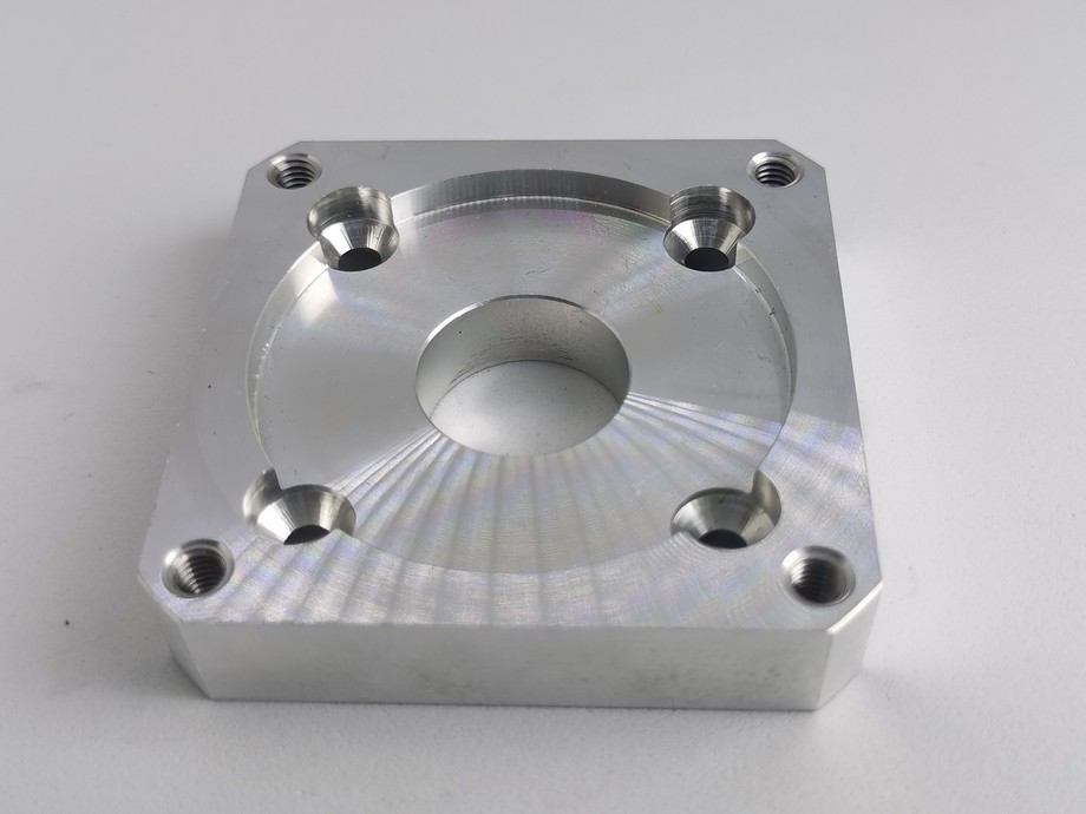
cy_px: 407
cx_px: 543
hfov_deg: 44.8
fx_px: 1318
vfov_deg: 34.3
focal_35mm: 42
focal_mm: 5.58
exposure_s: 1/794
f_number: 1.8
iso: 50
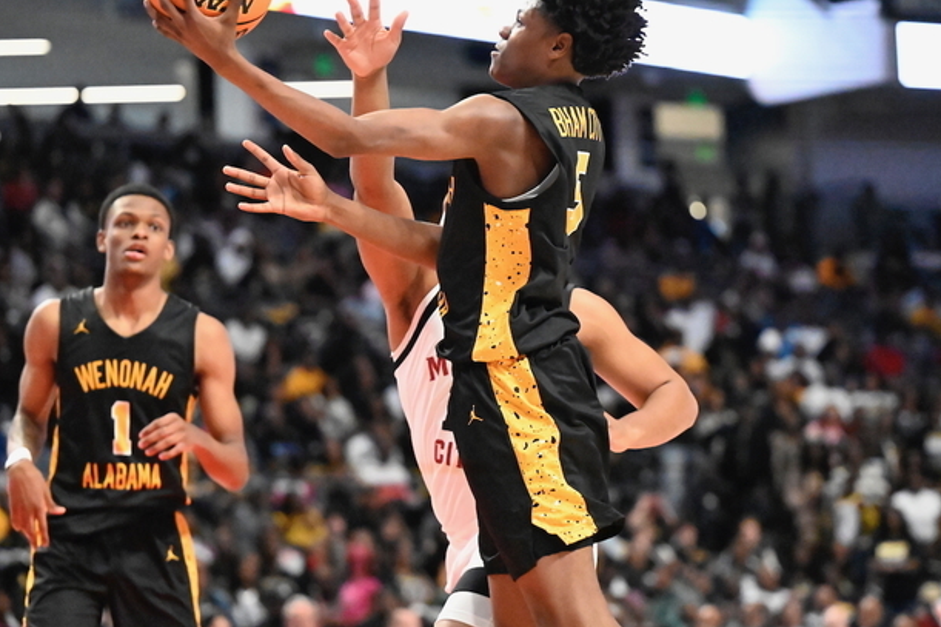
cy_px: 310
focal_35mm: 144
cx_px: 508
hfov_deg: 14.3
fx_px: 3763
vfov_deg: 9.5
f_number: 2.8
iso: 36000
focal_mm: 110
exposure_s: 1/8000
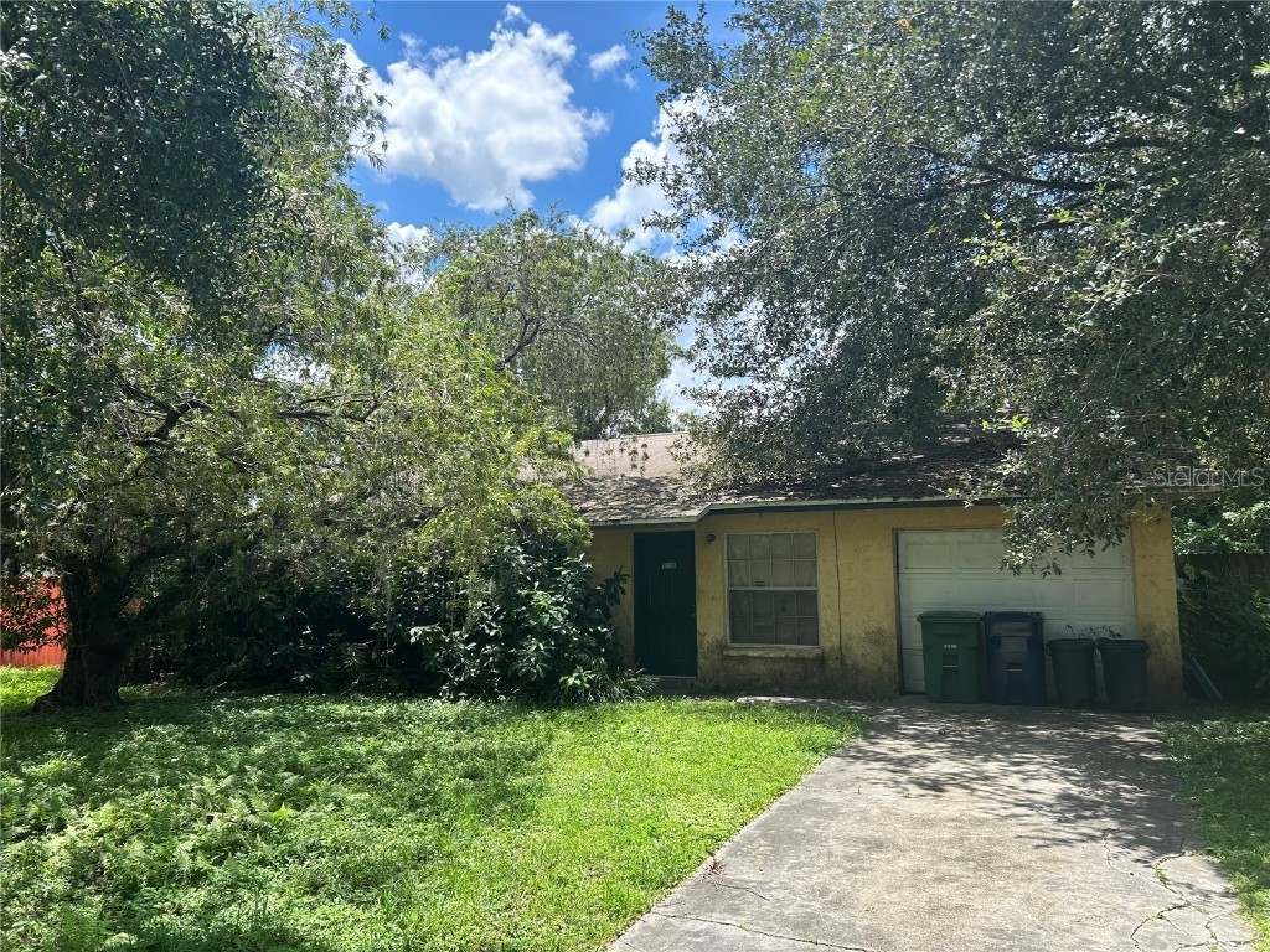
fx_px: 954
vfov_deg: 53.1
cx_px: 635
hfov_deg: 67.3
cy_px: 476
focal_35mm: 26
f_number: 1.5
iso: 50
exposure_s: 1/1511
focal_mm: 5.7
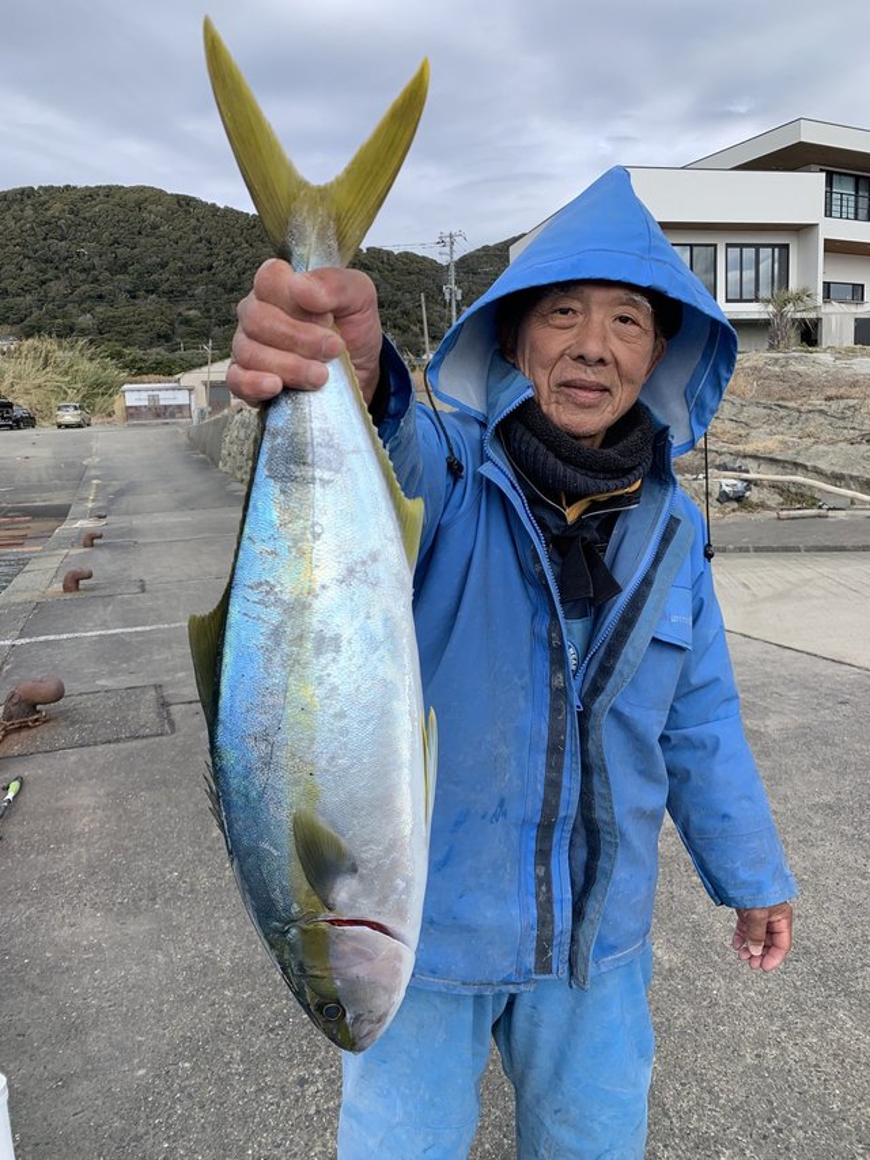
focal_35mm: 26
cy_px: 580
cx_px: 435
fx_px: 872
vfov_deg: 67.3
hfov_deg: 53.0
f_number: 1.8
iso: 25
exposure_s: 1/1350
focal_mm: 4.25
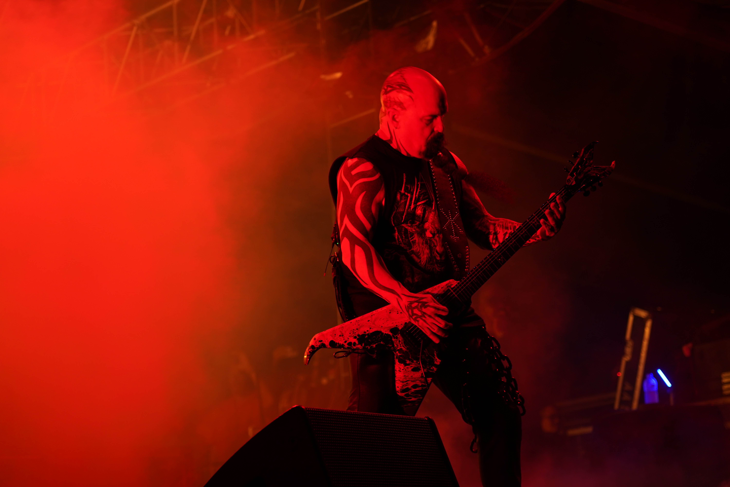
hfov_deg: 19.5
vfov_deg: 13.0
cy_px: 244
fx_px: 2129
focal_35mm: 105
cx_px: 365
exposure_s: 1/125
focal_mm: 105
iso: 800
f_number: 4
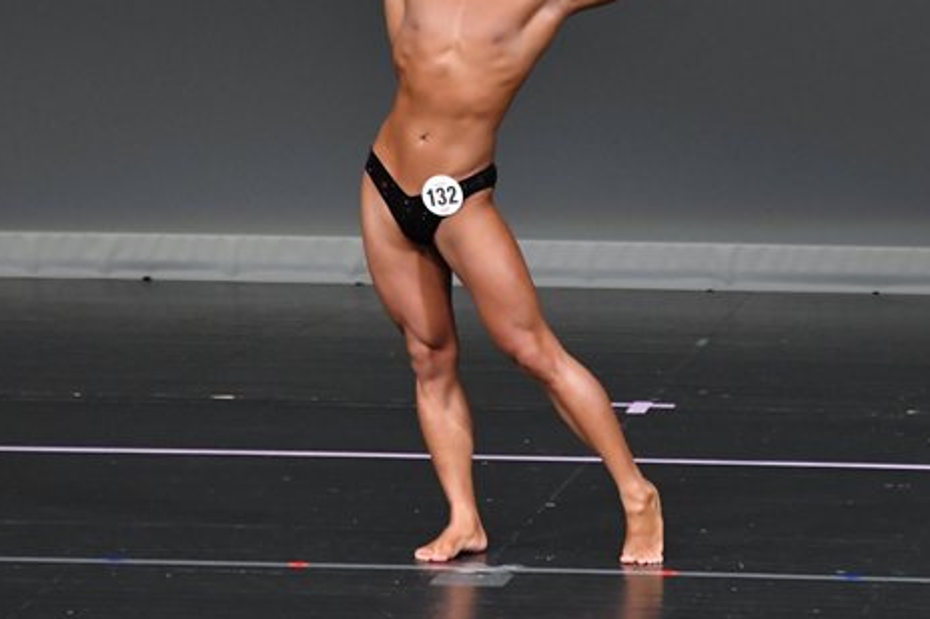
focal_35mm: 476
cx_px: 574
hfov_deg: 4.3
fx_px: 12292
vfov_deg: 2.9
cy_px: 148
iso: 4000
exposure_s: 1/400
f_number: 5.6
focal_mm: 190
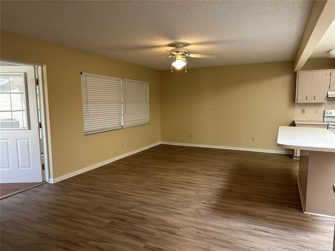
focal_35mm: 24
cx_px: 168
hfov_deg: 71.6
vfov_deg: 56.8
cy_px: 126
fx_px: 232
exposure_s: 1/60
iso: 200
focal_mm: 6.86
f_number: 1.78
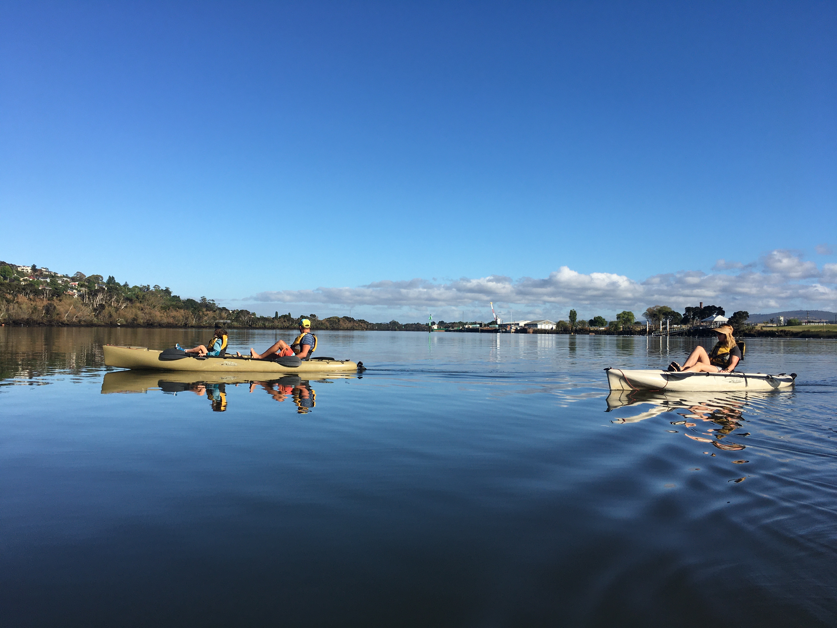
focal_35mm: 29
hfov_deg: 61.7
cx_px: 418
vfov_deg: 48.2
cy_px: 314
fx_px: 701
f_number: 2.2
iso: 25
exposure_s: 1/1832
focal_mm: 4.15
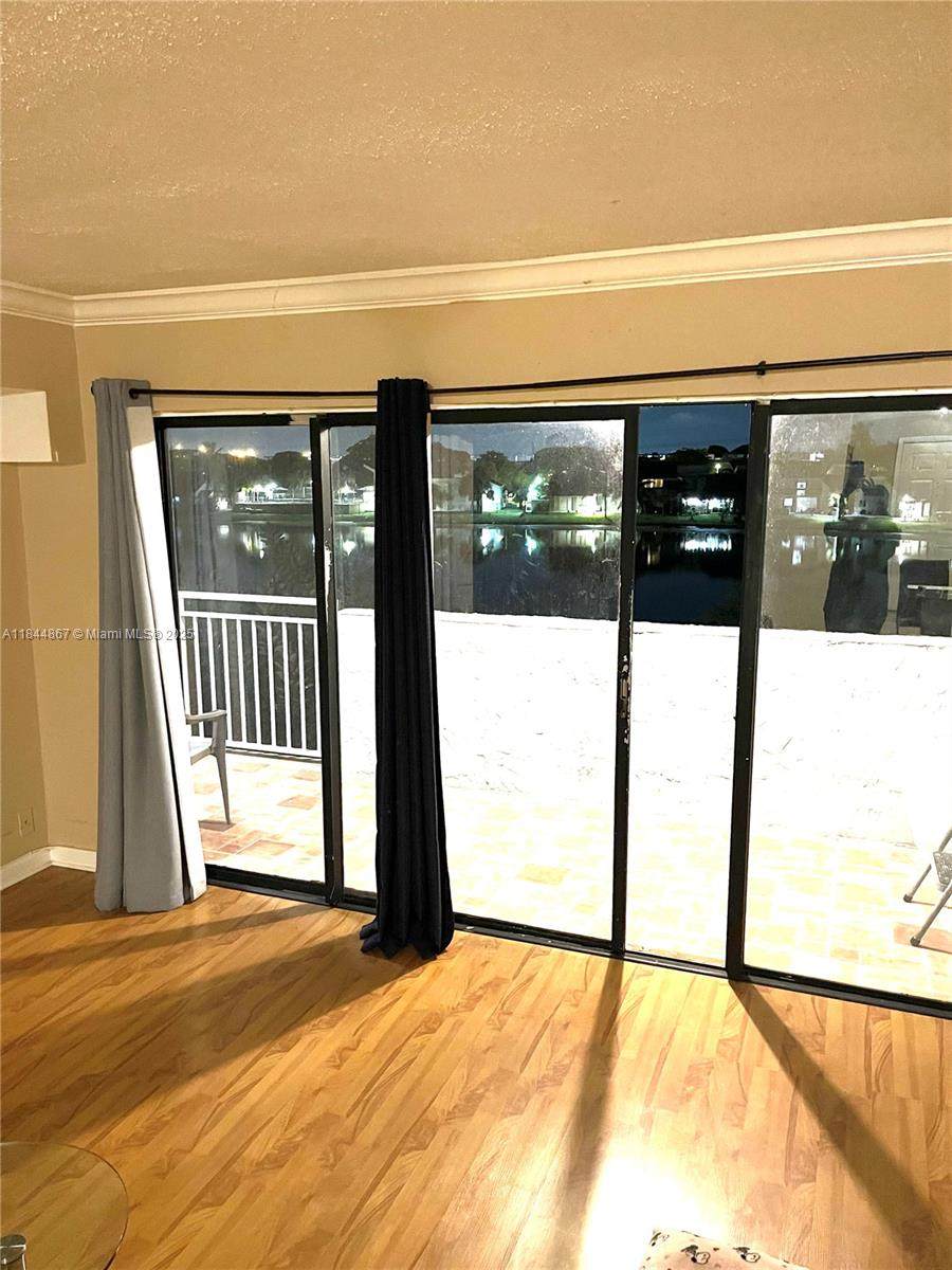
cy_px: 635
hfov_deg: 54.9
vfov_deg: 69.4
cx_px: 476
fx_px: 917
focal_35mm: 25
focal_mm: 5.1
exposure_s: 1/29
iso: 640
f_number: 1.6
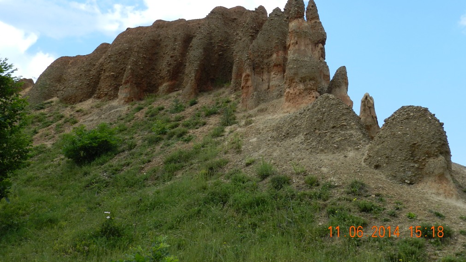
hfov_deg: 48.3
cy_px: 91
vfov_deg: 28.2
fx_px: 519
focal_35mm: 42
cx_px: 236
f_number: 4
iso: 160
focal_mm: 6.7
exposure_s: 1/640
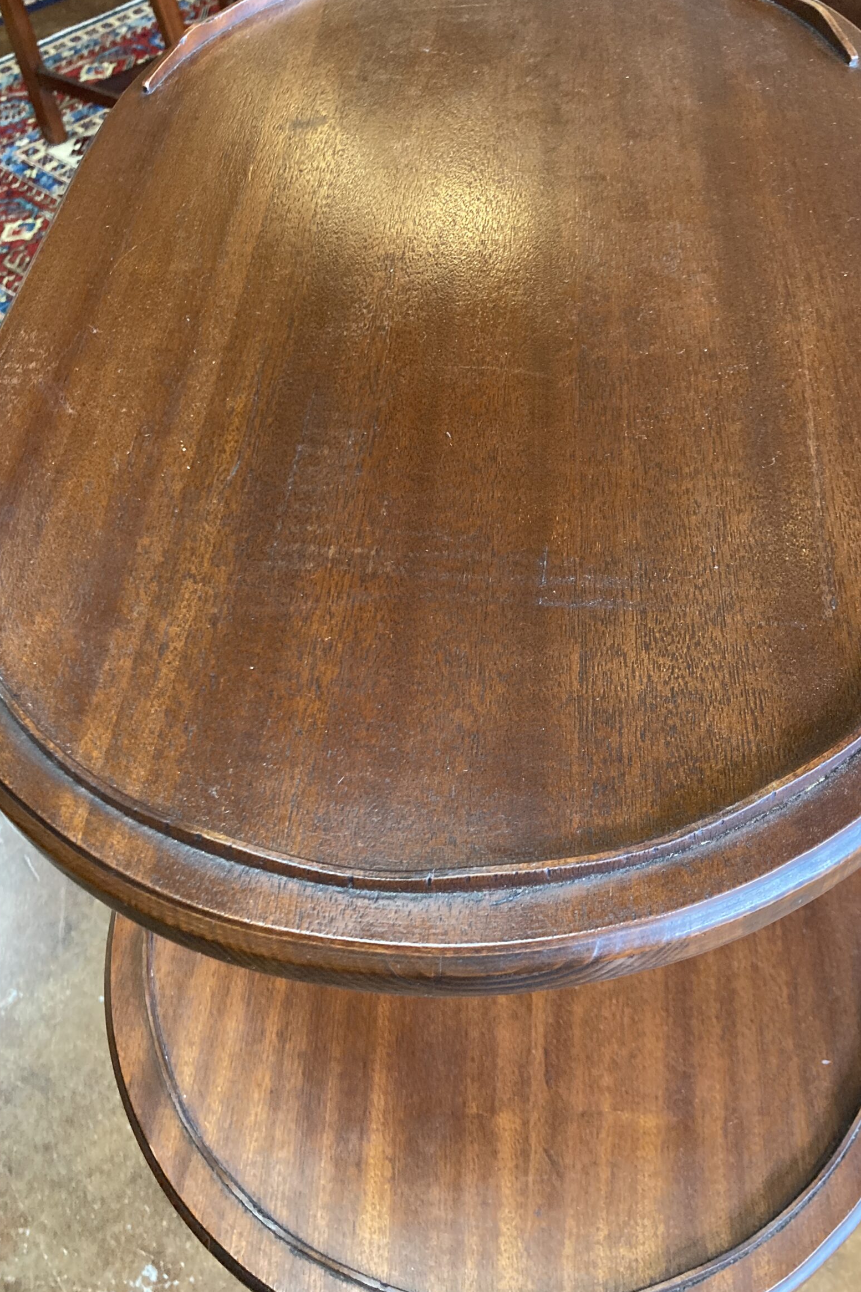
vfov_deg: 58.7
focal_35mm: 32
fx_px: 1148
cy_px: 597
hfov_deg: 41.1
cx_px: 462
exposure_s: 1/60
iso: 320
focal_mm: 3.99
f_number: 1.8
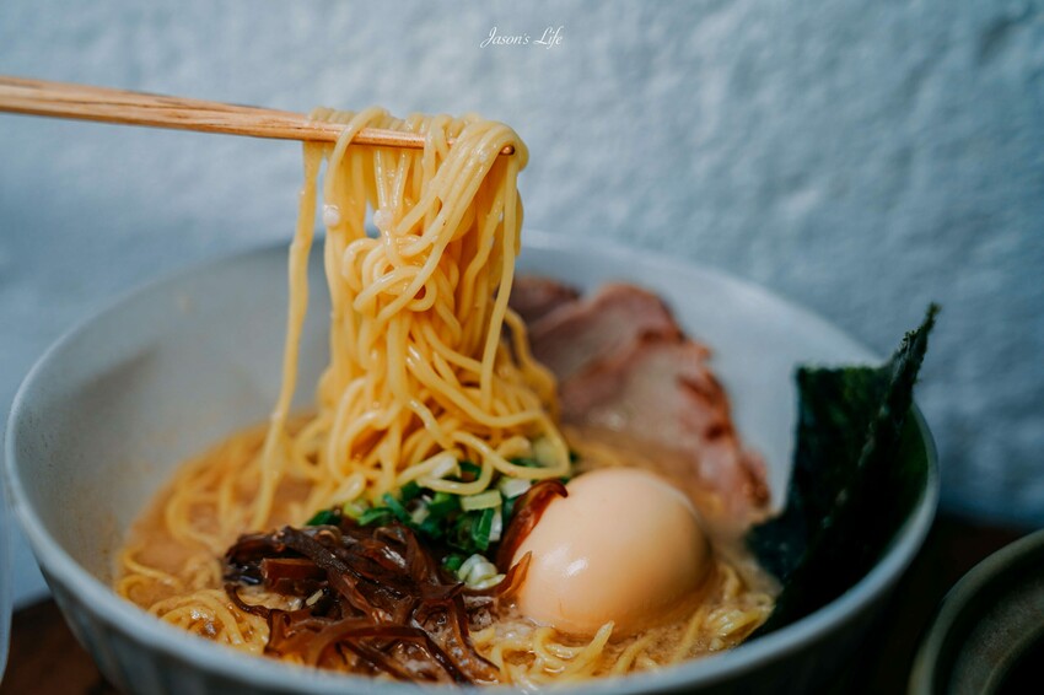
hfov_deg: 38.2
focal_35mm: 52
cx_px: 522
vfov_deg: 26.0
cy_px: 348
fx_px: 1507
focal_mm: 52
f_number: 2.8
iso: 100
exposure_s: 1/250
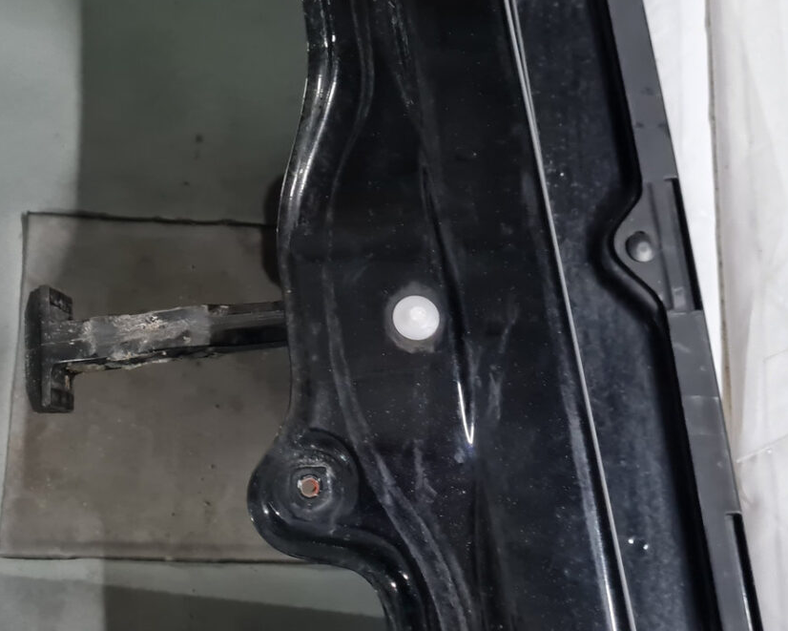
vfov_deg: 34.9
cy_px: 323
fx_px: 1003
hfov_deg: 42.3
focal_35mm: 43
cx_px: 262
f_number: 1.8
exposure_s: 1/25
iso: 800
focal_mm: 5.4
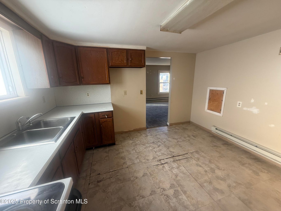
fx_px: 114
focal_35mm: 14
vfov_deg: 85.7
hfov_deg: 102.1
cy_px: 106
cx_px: 140
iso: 125
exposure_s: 1/99
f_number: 2.2
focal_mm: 2.22
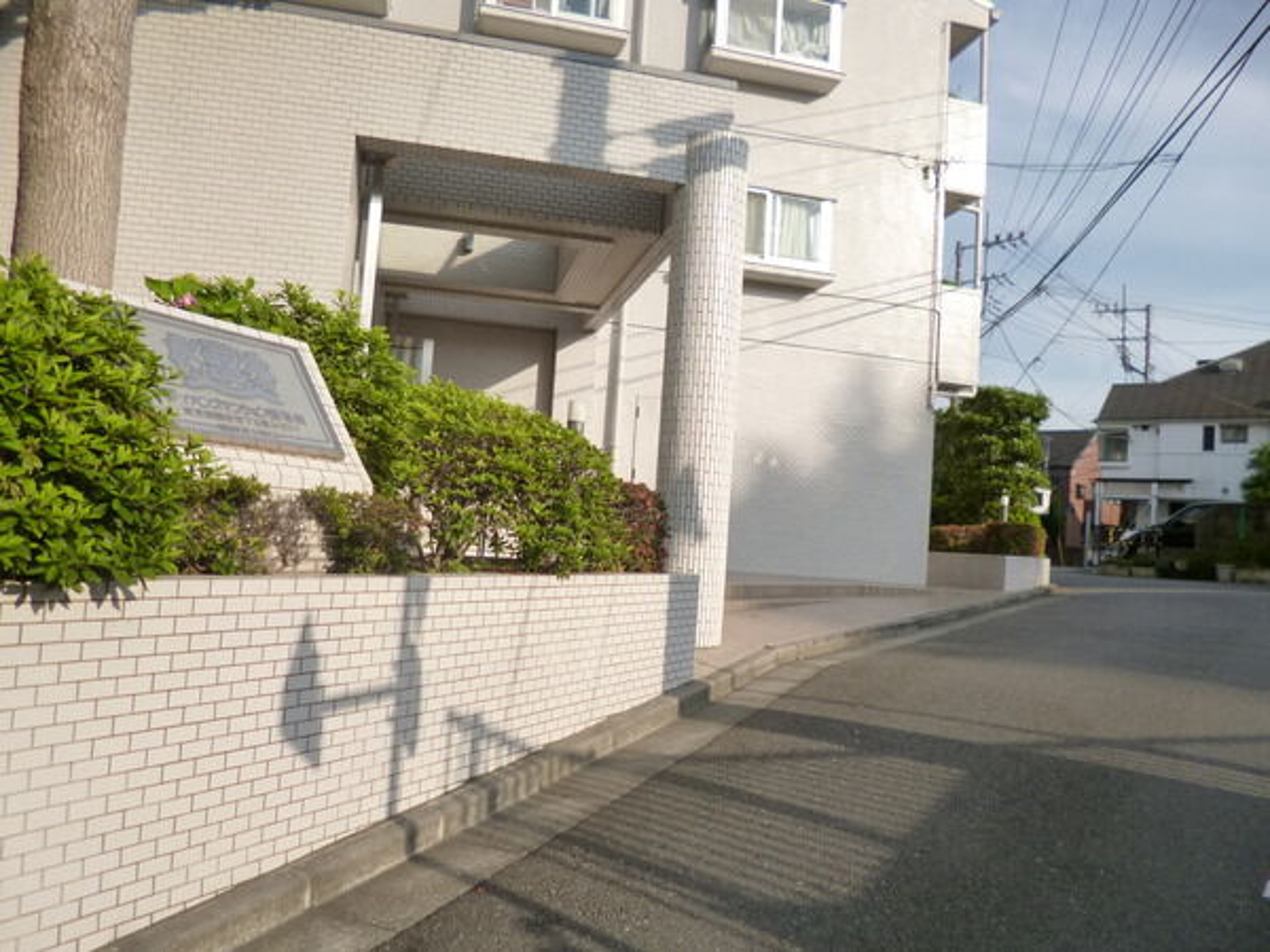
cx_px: 635
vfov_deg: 56.8
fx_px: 881
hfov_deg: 71.6
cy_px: 476
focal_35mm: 24
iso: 160
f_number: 2.5
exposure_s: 1/1600
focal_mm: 4.3
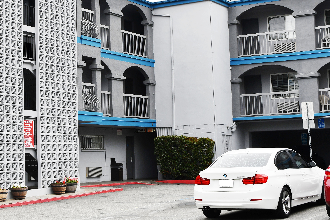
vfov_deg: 18.6
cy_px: 72
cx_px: 100
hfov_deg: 27.5
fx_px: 669
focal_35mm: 73
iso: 125
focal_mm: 35
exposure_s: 1/250
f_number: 8
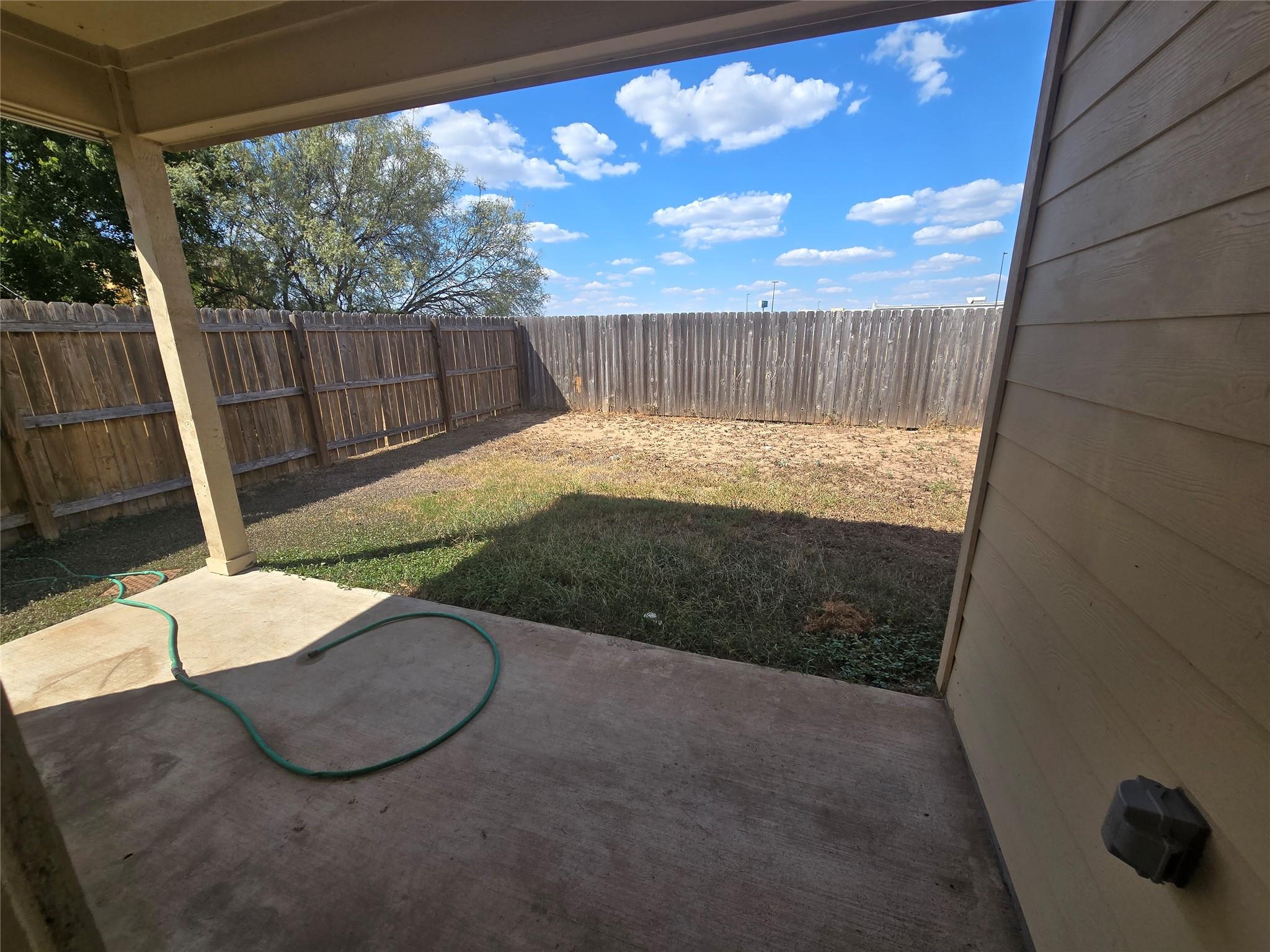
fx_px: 477
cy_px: 476
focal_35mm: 13
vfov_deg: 89.9
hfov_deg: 106.2
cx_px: 635
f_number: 2.2
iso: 50
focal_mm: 2.2
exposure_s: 1/1372
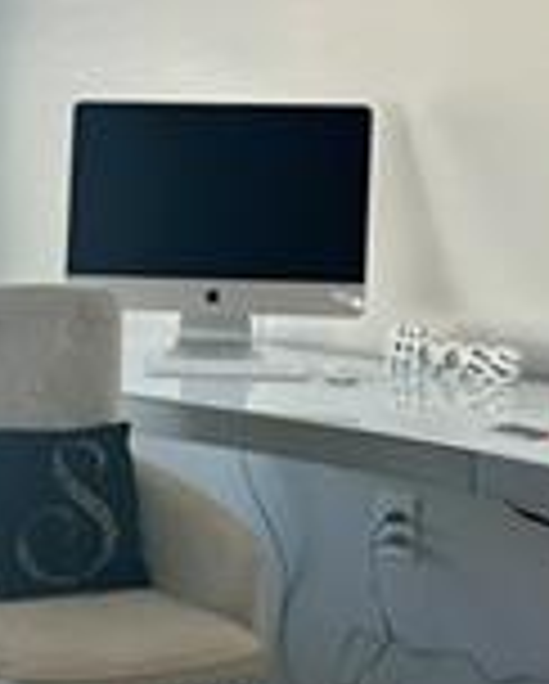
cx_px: -108
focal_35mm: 118
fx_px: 2392
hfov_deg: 12.8
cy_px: 392
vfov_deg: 16.3
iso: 64
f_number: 1.78
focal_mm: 6.86
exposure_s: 1/186
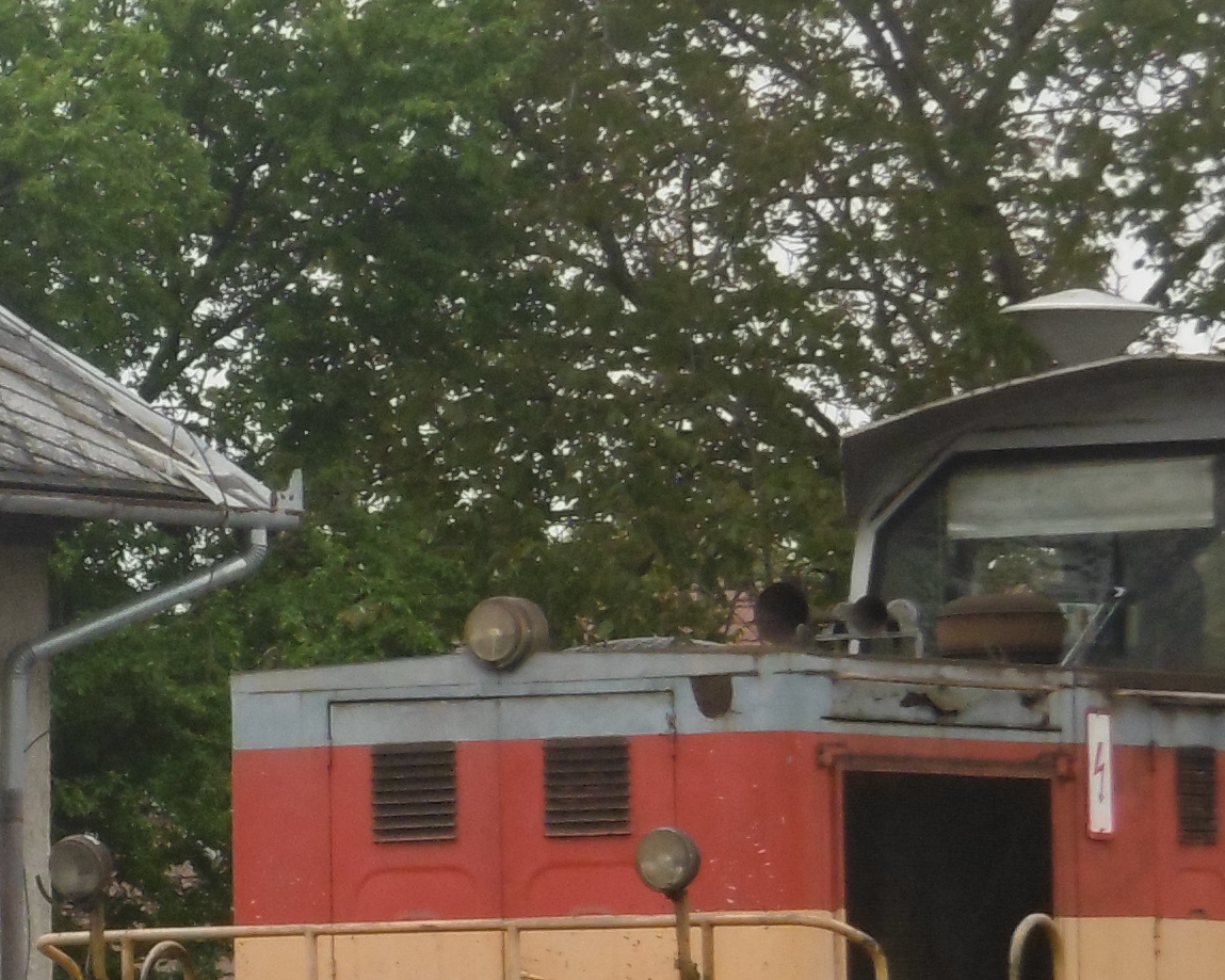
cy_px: 576
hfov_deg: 4.8
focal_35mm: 407
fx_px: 14755
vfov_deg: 3.8
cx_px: 245
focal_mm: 18.6
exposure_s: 1/100
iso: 100
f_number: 4.8
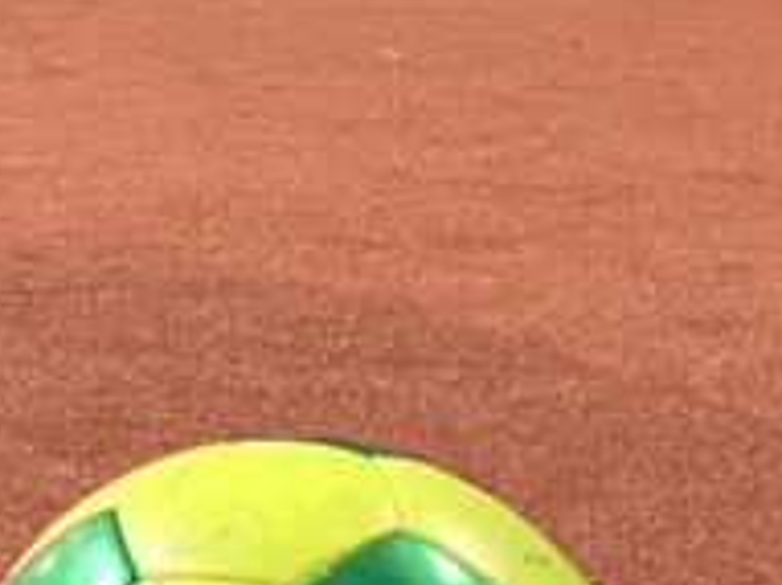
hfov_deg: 13.0
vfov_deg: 9.8
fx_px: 3386
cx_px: 33
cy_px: -45
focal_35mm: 150
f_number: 1.8
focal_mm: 3.99
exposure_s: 1/30
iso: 400
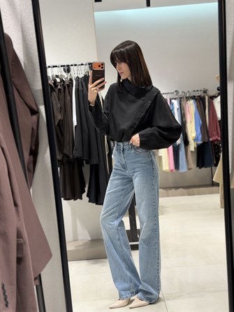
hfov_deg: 30.3
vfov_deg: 39.6
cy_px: 156
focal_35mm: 48
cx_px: 117
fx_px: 432
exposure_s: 1/50
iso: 50
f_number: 1.78
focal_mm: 6.76
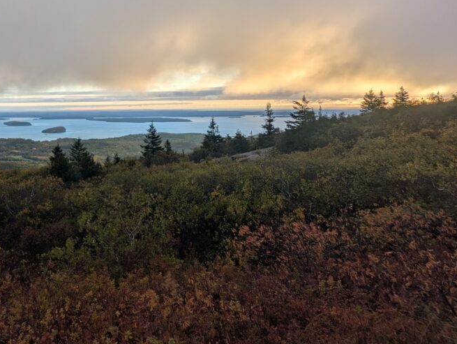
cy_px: 94
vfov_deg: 53.0
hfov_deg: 64.6
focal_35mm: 25
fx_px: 330
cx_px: 107
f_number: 2.2
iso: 31
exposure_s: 1/519
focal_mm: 2.35
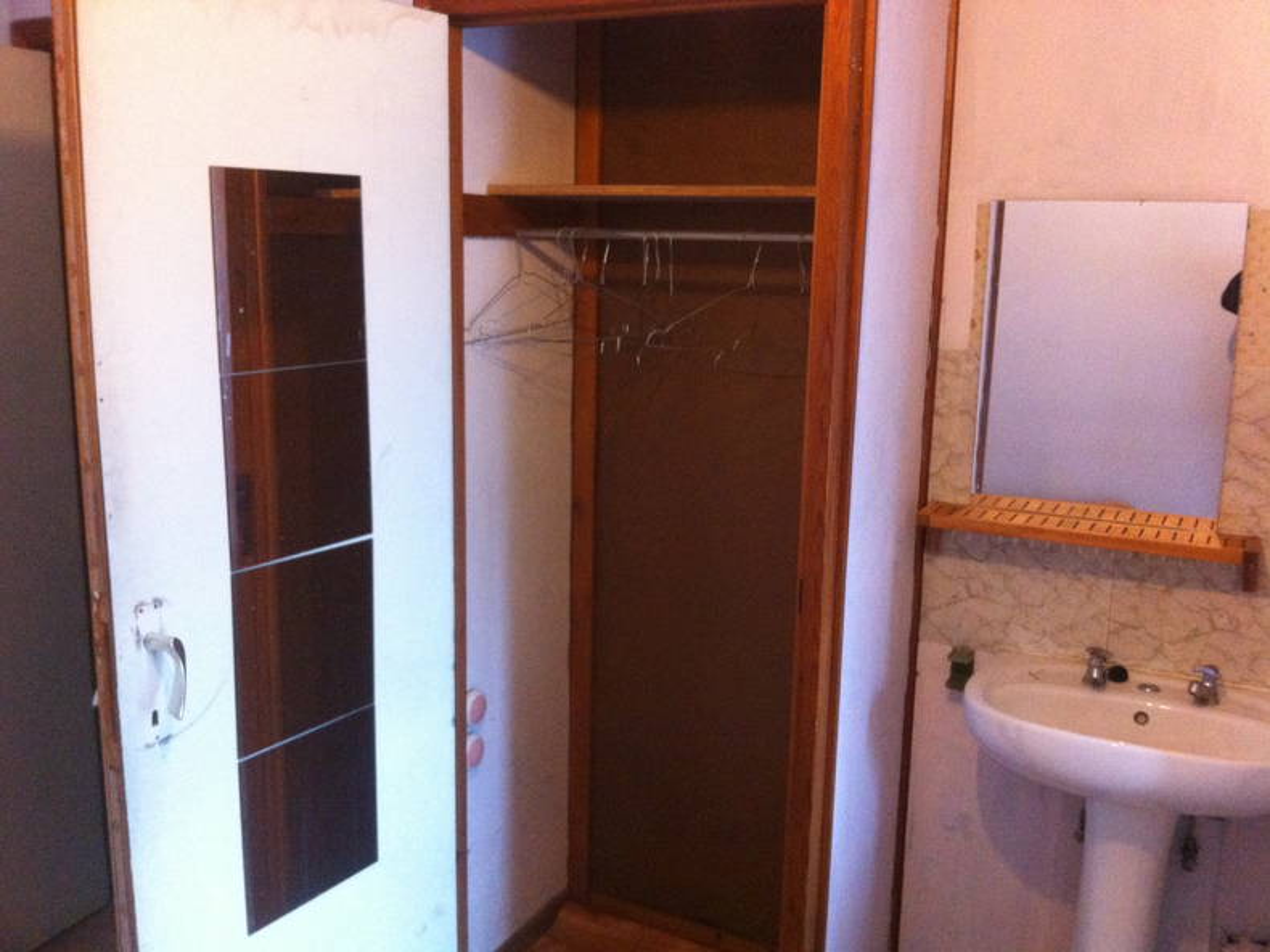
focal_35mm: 35
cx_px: 635
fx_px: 1284
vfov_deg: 40.7
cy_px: 476
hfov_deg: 52.6
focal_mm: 3.85
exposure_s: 1/15
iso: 500
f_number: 2.8
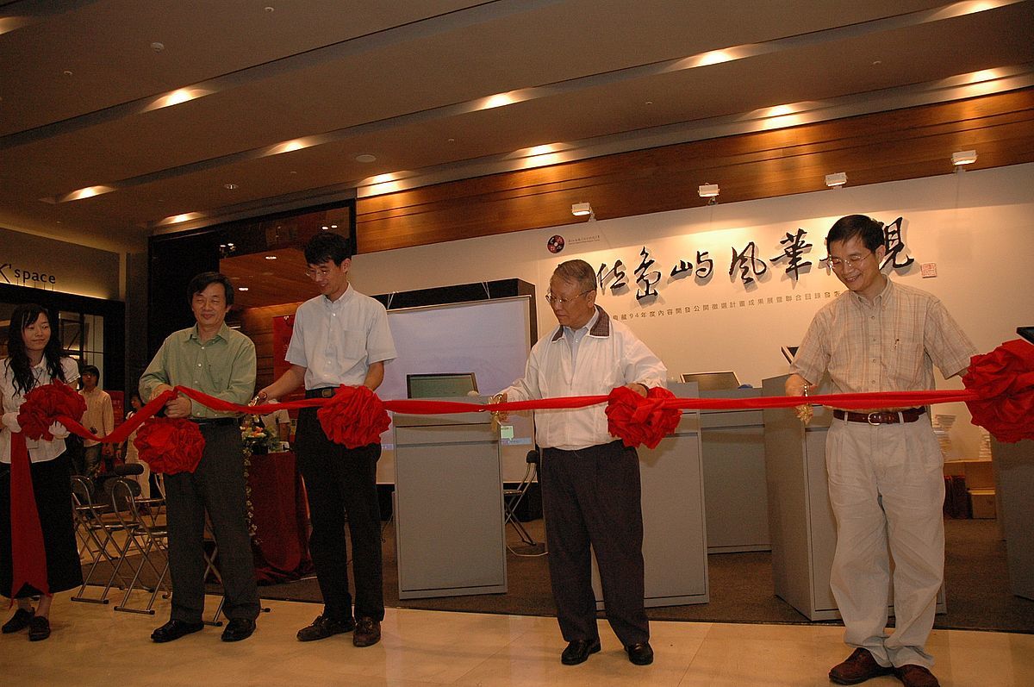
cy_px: 344
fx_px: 775
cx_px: 517
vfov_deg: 47.8
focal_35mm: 27
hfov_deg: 67.4
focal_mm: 18
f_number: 4.5
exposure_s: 1/250
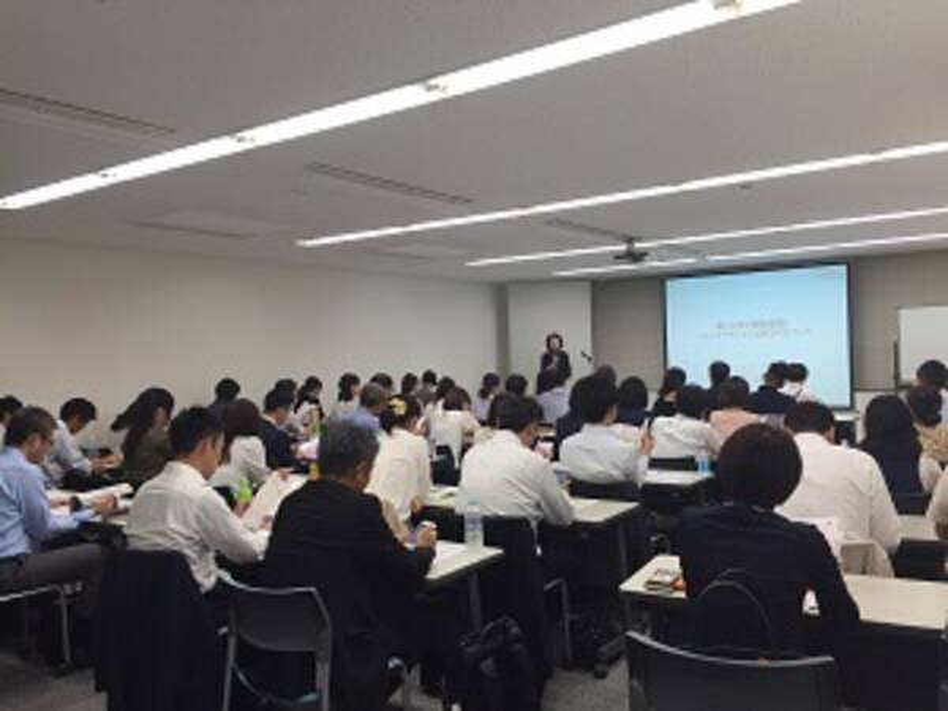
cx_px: 474
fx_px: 794
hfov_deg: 61.7
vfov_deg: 48.2
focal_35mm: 29
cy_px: 356
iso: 50
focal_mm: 4.15
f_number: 2.2
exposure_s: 1/120
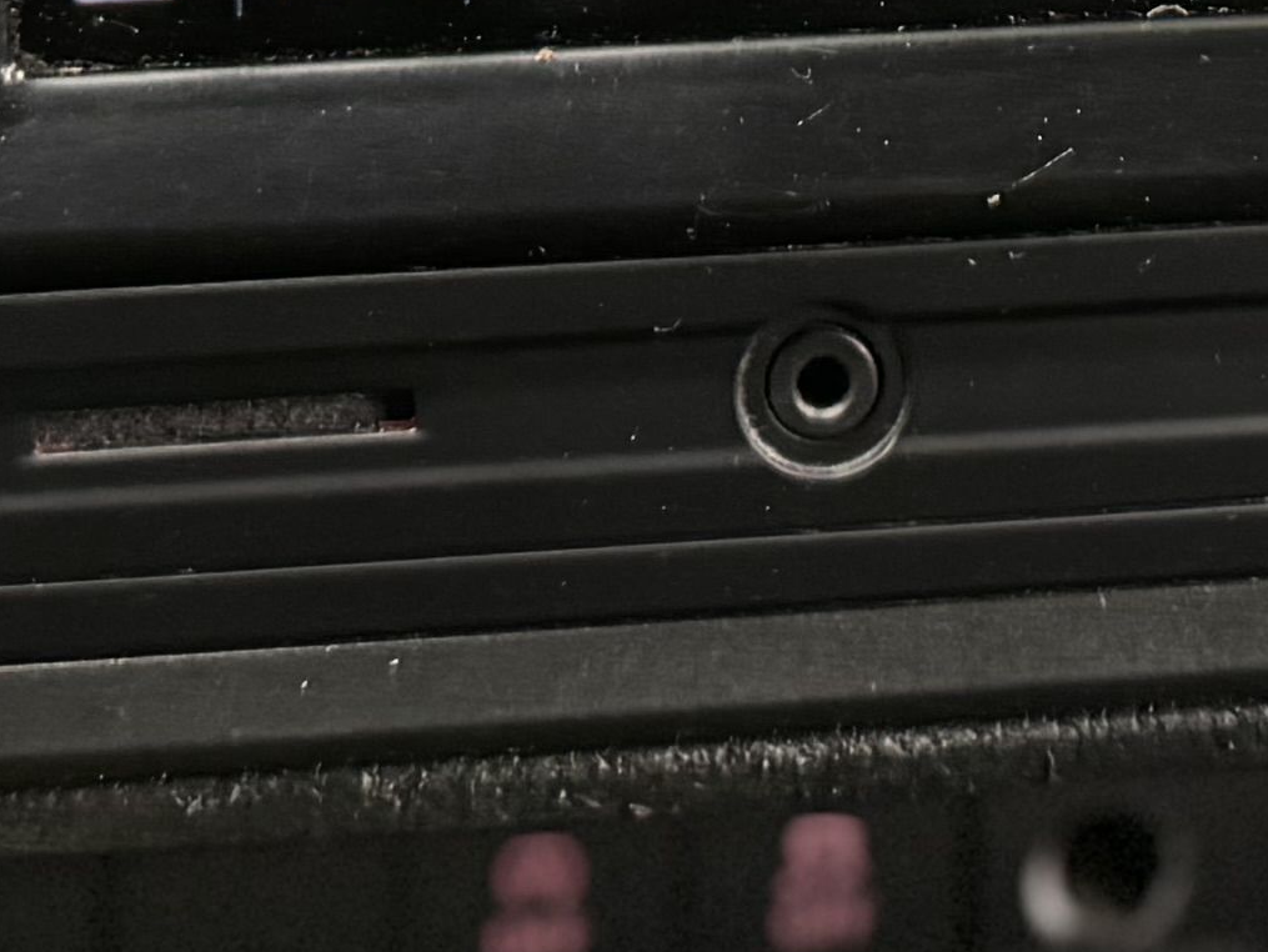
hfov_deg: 14.6
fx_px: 4947
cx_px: 722
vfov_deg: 10.0
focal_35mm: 135
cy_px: -1056
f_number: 1.78
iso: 640
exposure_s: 1/50
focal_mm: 6.76
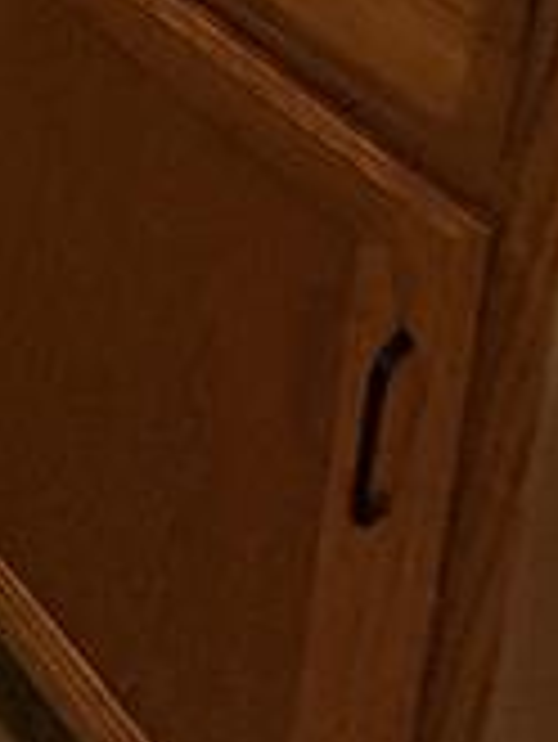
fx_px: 1395
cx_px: -436
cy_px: -877
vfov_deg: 17.1
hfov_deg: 18.1
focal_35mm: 65
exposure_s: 1/60
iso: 400
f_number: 2.2
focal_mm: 2.22
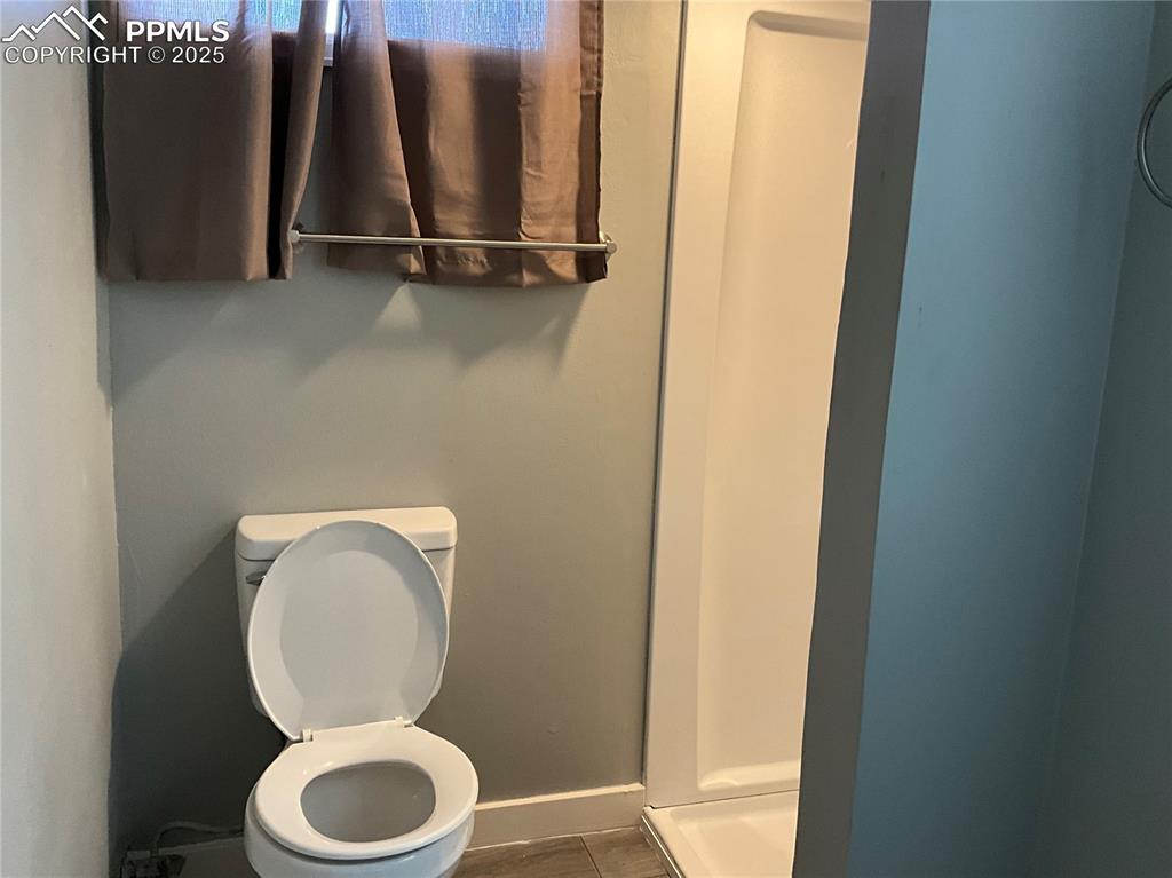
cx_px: 586
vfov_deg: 48.2
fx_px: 981
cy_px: 439
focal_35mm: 29
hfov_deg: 61.7
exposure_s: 1/60
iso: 100
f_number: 1.8
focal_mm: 3
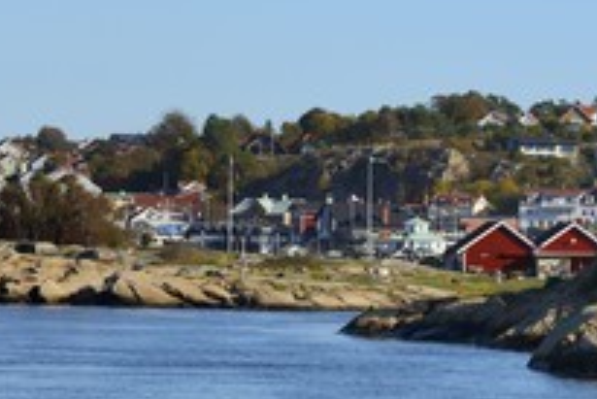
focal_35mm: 409
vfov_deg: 3.4
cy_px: 189
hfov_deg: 5.0
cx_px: 105
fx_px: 6787
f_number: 9
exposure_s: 1/500
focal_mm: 200
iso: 200
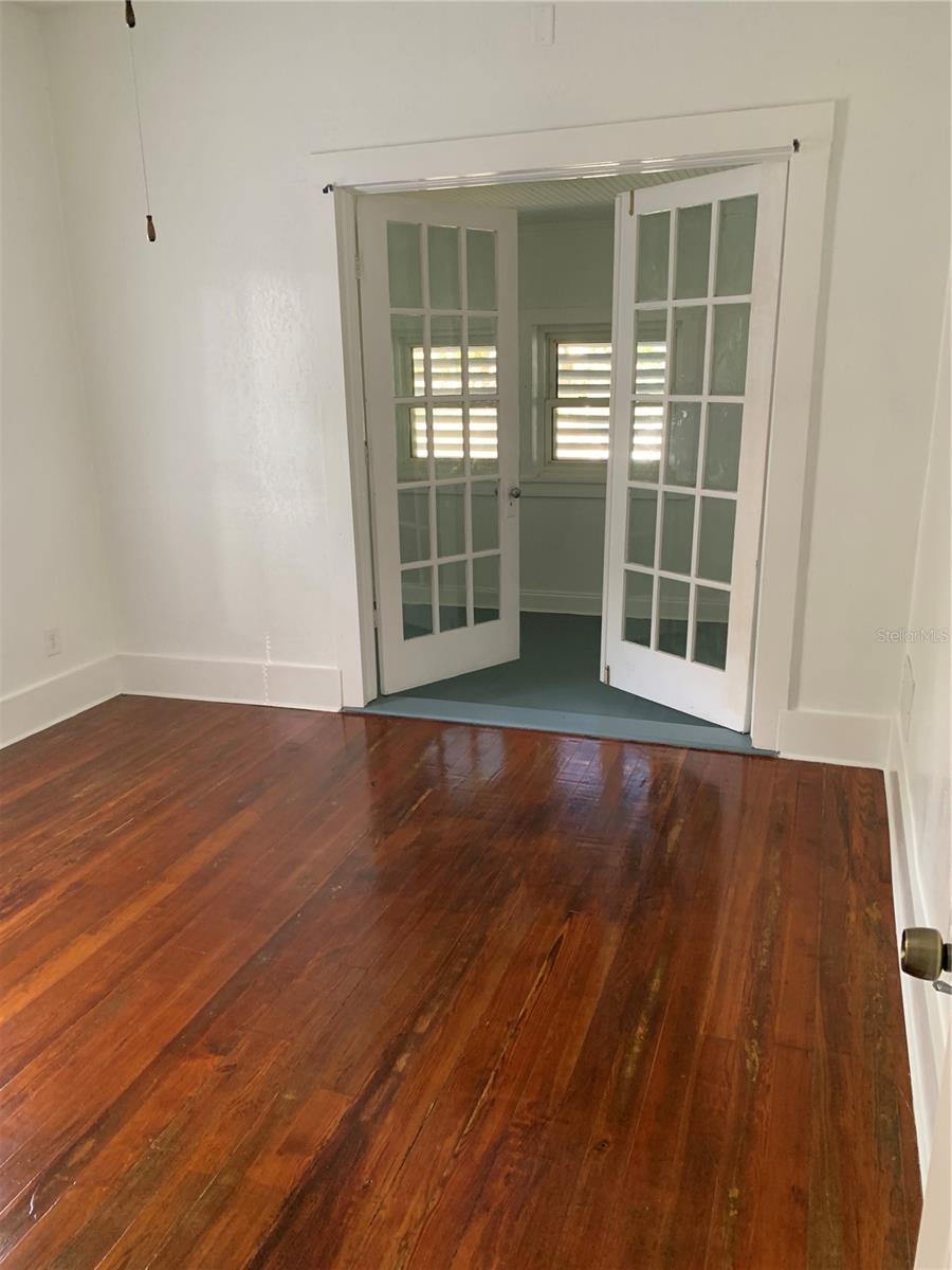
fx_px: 953
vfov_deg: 67.3
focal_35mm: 26
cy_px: 635
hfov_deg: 53.1
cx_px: 476
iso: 200
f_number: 1.8
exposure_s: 1/60
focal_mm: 4.25
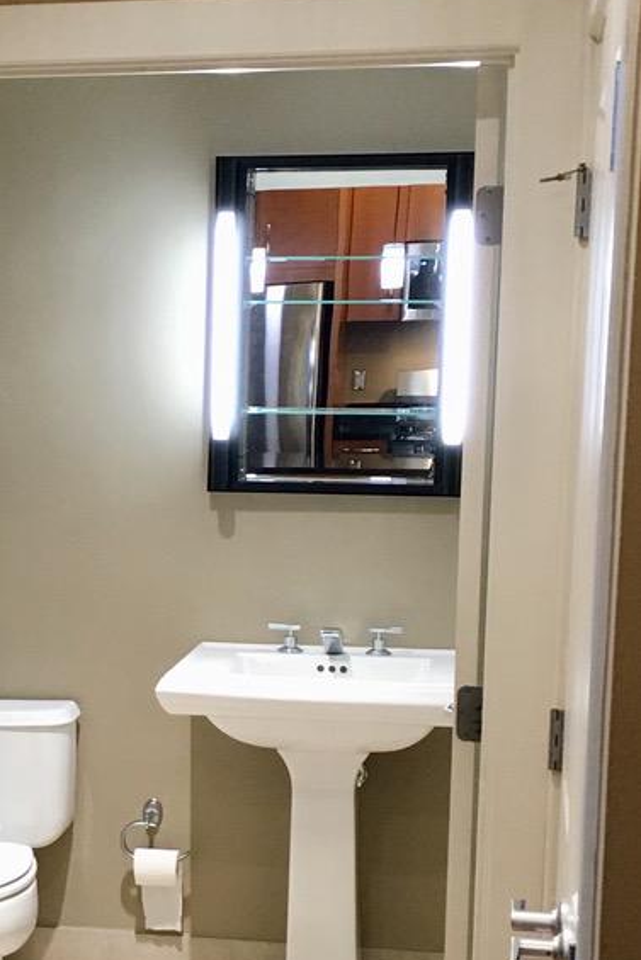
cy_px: 630
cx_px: -70
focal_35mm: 82
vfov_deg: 24.6
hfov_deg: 16.2
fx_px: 2189
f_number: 2.2
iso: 100
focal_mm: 4.15
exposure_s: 1/30
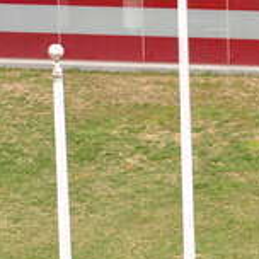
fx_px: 2844
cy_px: -124
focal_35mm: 336
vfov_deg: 5.2
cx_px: 160
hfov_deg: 5.2
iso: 200
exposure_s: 1/200
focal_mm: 50
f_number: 7.1
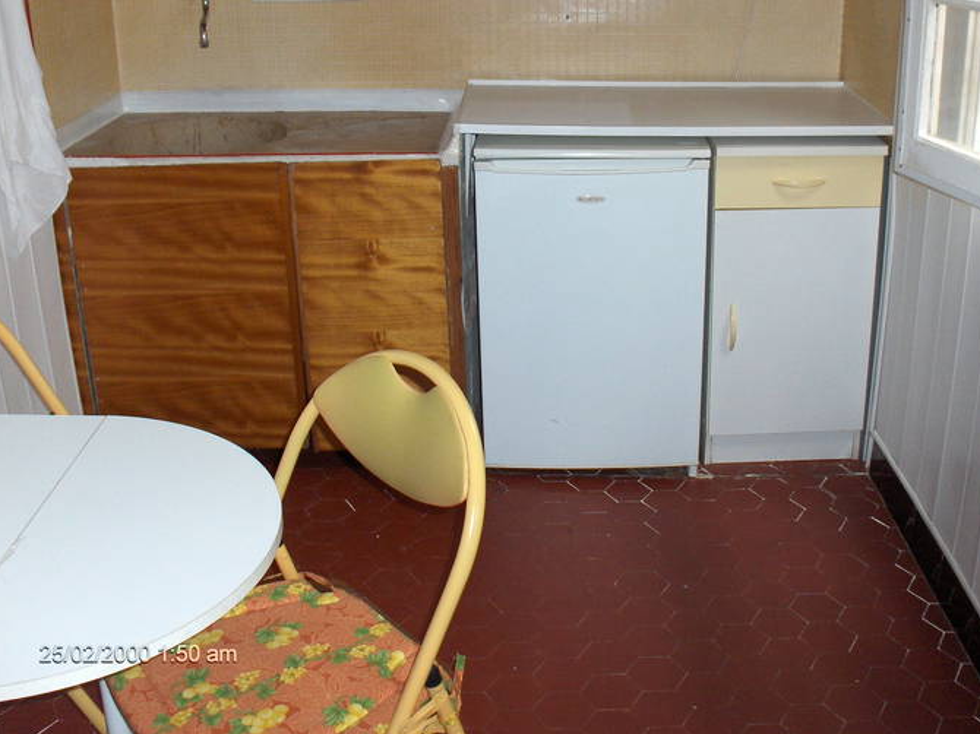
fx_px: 934
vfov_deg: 42.8
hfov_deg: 55.2
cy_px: 316
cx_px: 549
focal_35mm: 33
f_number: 2.8
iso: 50
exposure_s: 1/60
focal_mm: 5.8
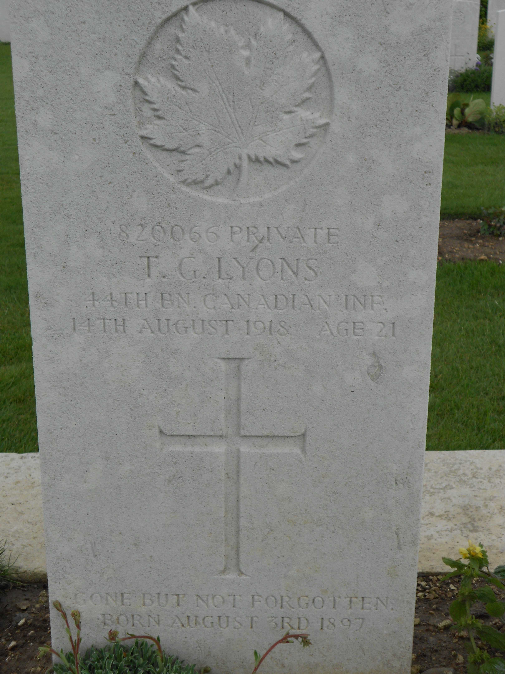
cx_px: 252
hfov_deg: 26.1
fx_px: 1089
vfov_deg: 34.3
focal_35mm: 56
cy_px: 337
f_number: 4.9
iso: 80
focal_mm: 10
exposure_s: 1/640
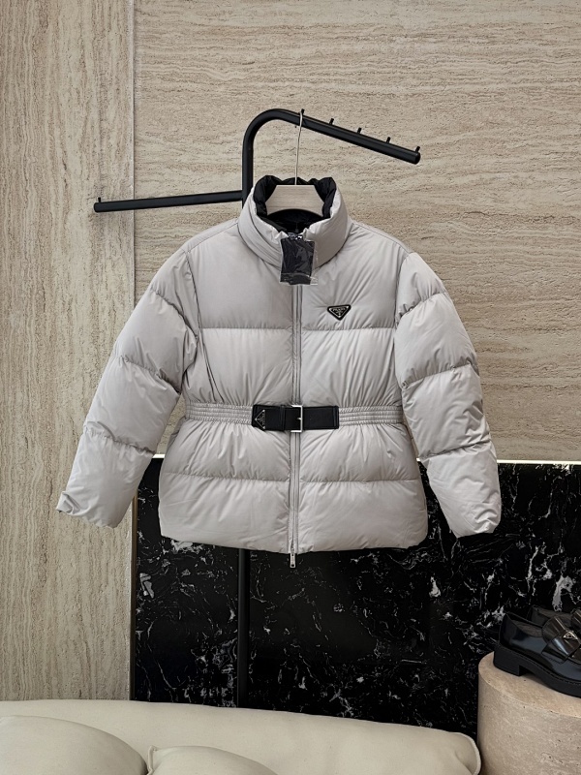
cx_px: 290
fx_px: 537
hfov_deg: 56.8
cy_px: 388
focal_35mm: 24
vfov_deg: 71.6
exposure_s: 1/327
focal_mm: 6.76
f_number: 1.78
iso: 80
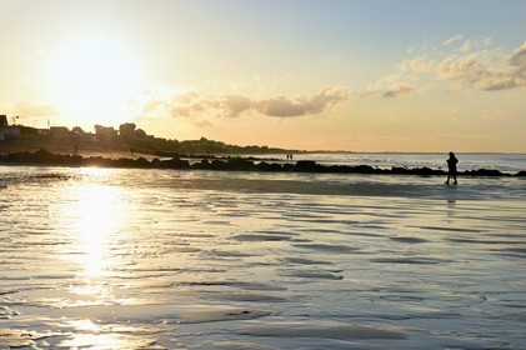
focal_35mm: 58
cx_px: 263
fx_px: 847
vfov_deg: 23.3
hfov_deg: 34.5
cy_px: 175
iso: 200
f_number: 20
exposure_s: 1/200
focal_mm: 58
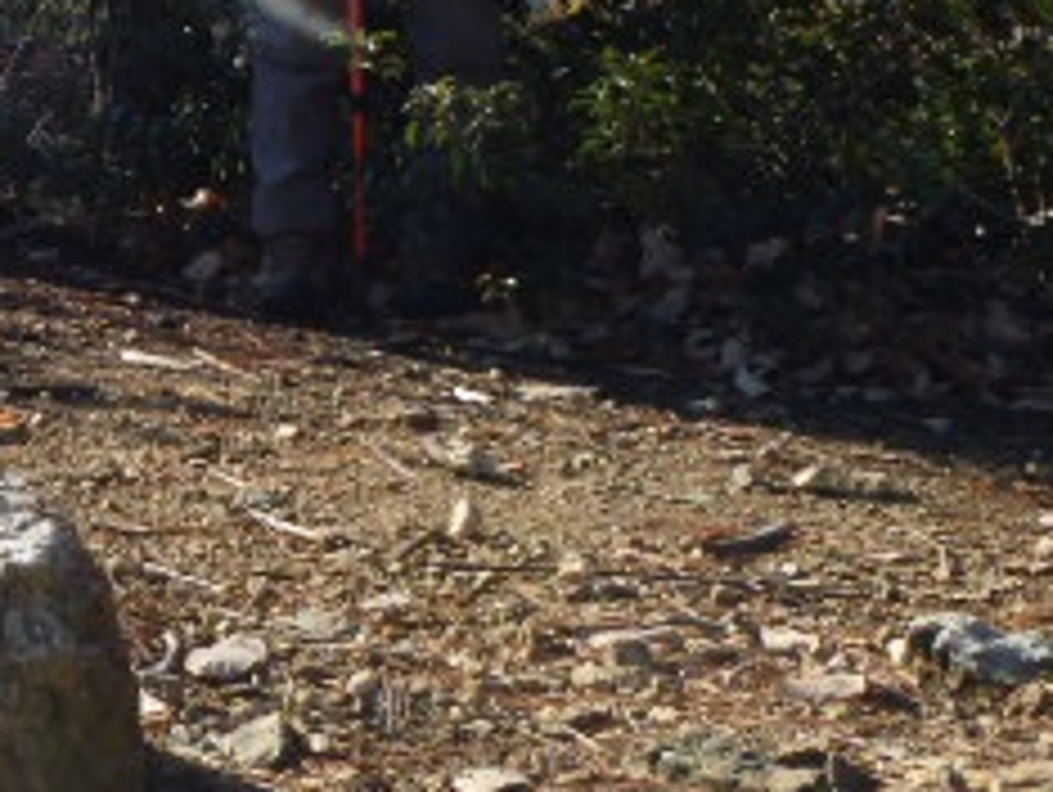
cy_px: -94
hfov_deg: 22.4
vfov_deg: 17.4
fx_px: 2497
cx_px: -122
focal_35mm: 82
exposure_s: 1/500
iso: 125
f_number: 4.1
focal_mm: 5.4
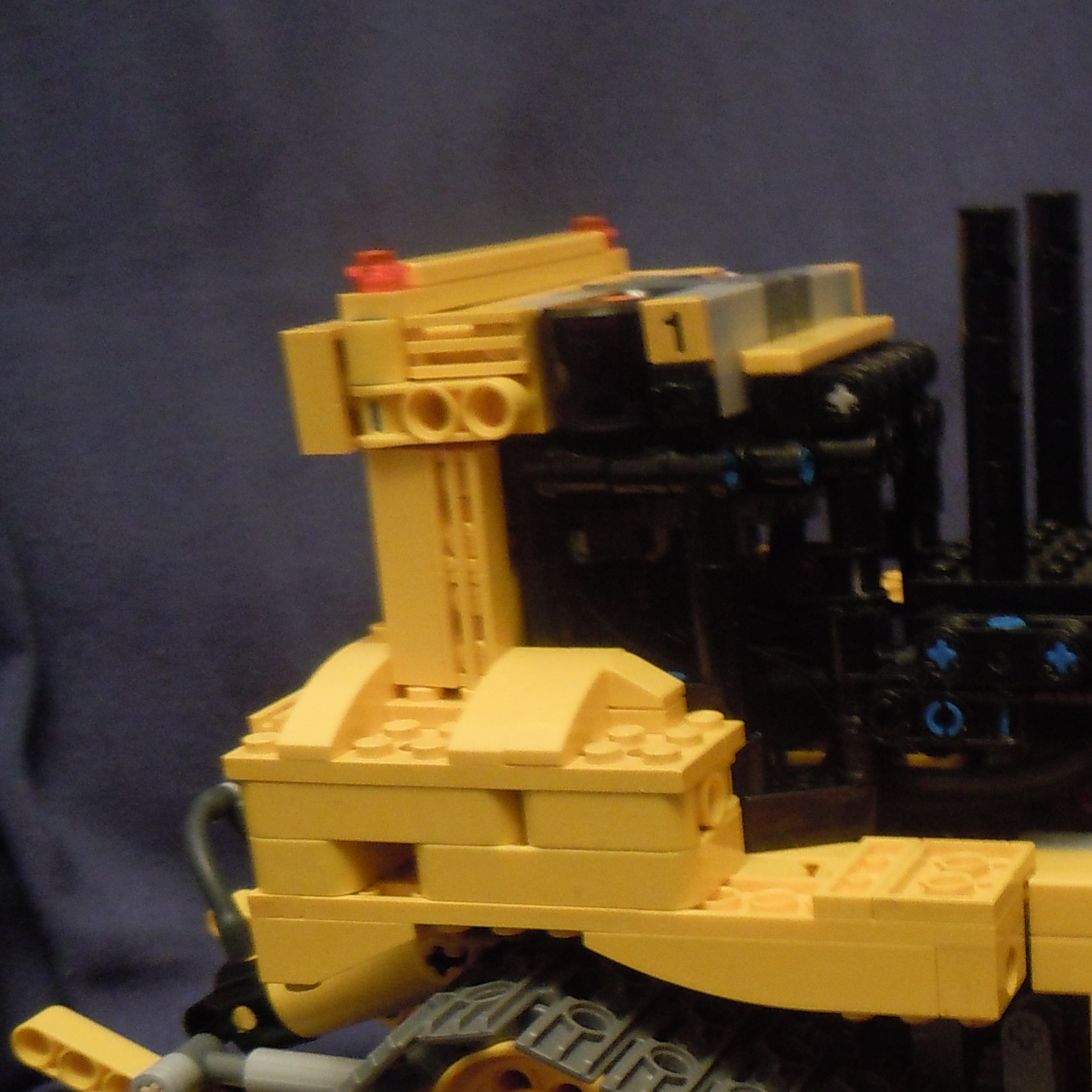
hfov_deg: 25.5
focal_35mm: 65
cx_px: 1031
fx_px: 2320
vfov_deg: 25.7
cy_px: 972
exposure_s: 1/8
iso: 400
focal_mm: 5.4
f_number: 3.5
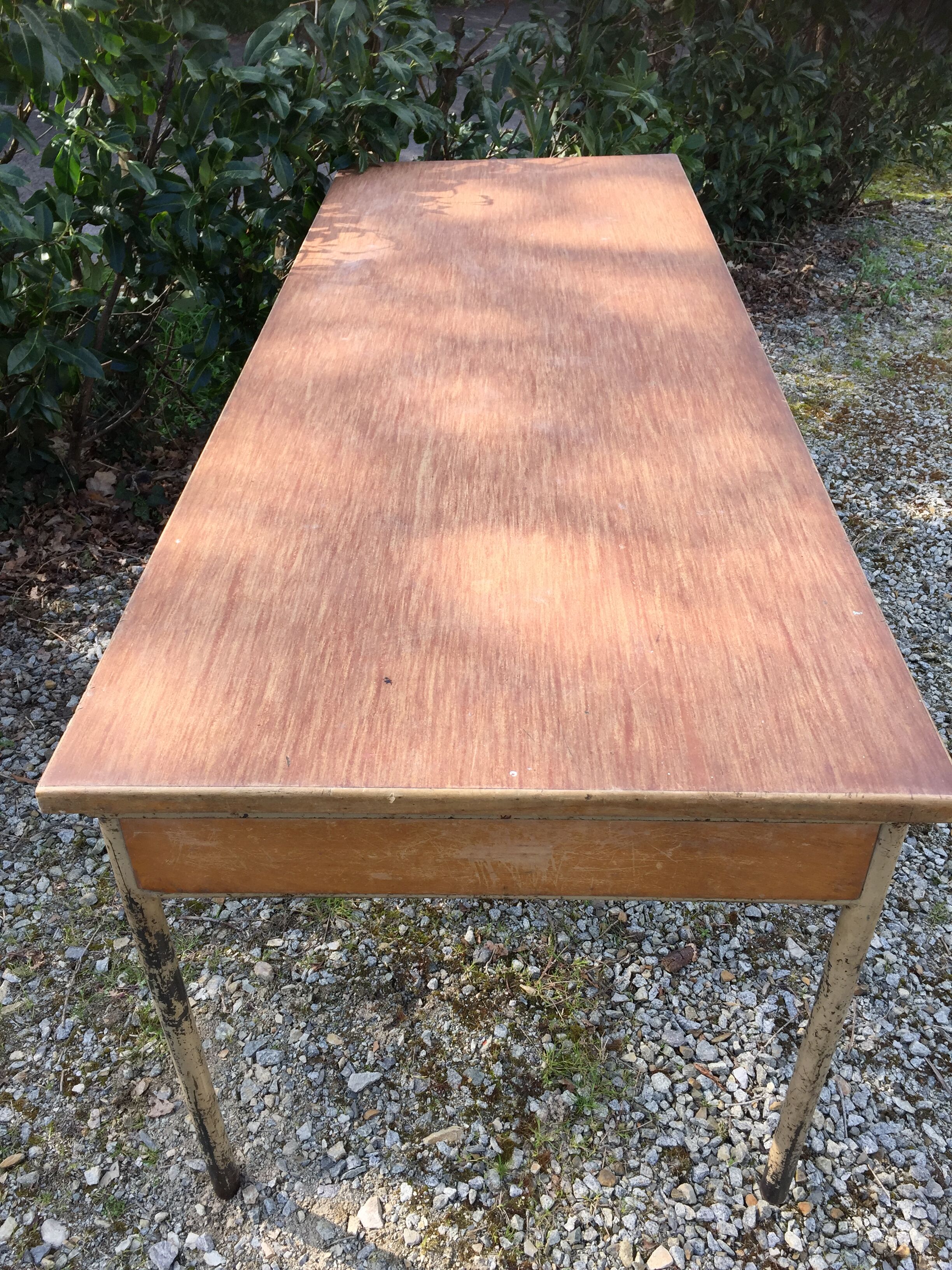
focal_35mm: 29
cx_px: 476
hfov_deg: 48.2
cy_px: 635
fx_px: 1063
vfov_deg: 61.7
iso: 32
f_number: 2.2
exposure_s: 1/455
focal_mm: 4.15
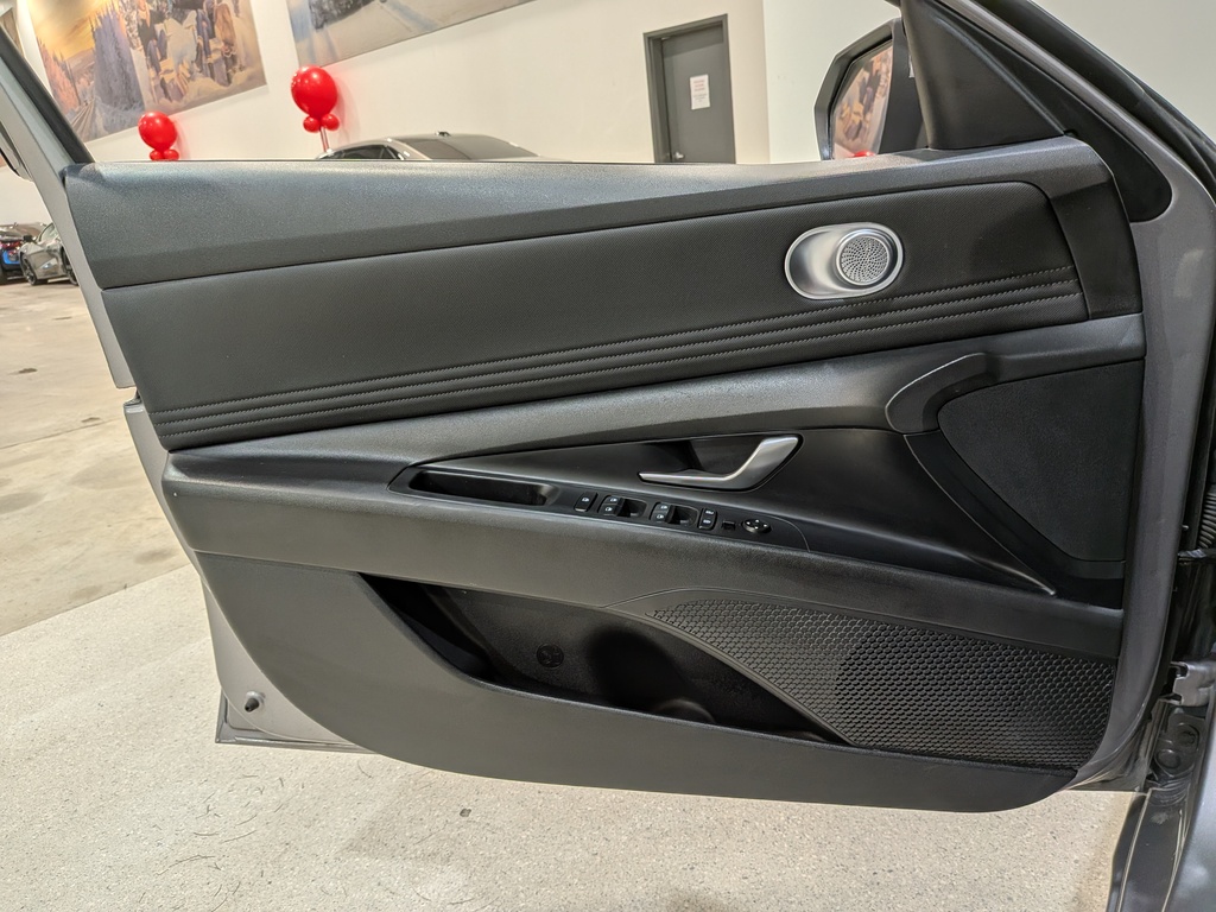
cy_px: 456
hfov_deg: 71.6
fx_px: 843
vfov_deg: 56.8
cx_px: 608
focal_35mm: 24
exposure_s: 1/202
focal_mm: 4.53
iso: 27
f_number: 1.7
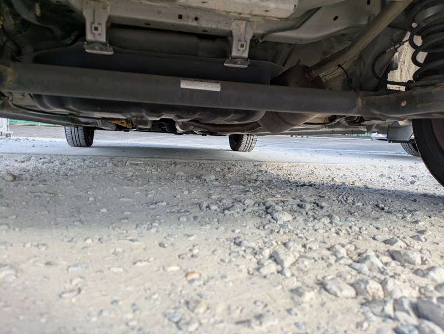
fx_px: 321
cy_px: 167
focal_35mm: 25
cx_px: 222
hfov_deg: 69.4
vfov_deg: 54.9
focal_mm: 5.43
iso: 53
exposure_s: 1/461
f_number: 1.89
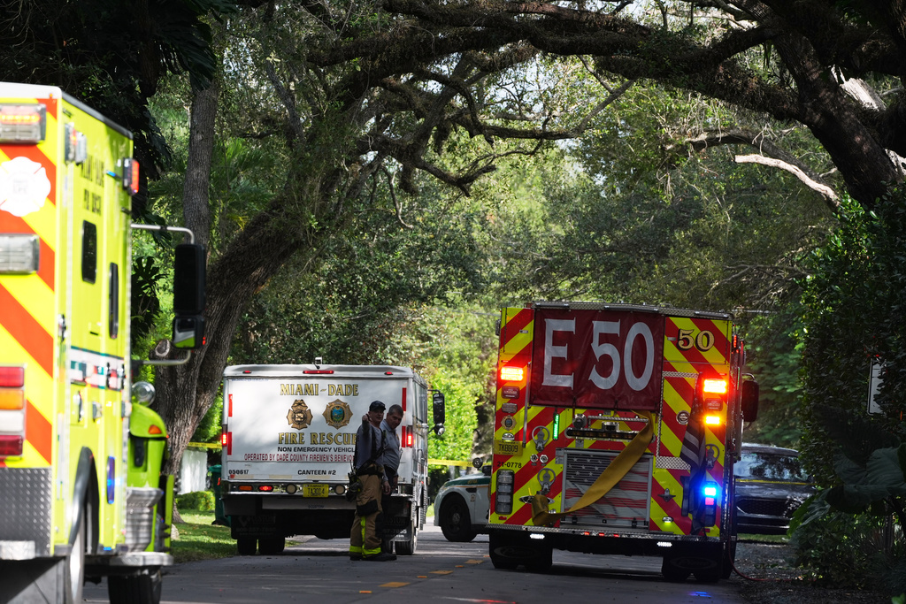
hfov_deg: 7.2
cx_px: 453
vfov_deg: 4.8
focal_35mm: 285
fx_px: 7173
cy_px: 302
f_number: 9
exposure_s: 1/500
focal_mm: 285
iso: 400
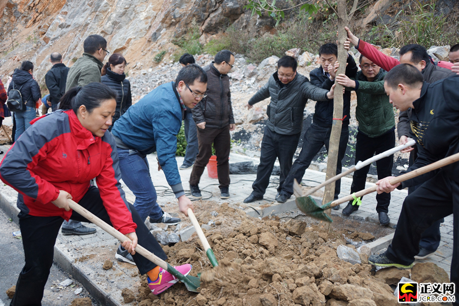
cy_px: 153
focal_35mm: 33
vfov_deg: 40.0
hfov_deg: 57.2
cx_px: 230
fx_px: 421
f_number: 4
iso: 250
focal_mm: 22
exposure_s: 1/60
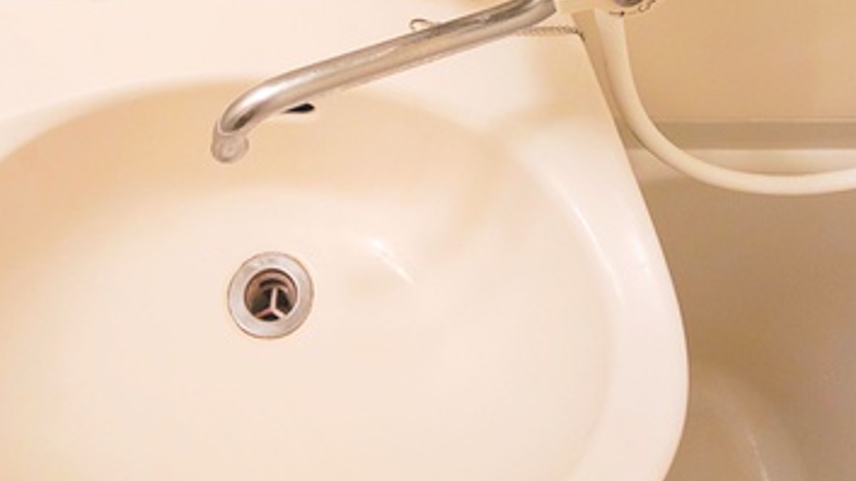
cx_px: 335
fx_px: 635
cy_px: 48
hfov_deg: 67.1
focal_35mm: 28
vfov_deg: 38.6
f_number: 2.2
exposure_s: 1/50
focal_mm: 2.2
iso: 400
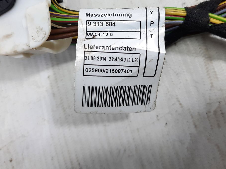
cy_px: 58
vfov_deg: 42.5
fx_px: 215
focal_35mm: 33
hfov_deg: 55.3
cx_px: 121
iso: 50
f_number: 2
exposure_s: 1/50
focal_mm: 4.6
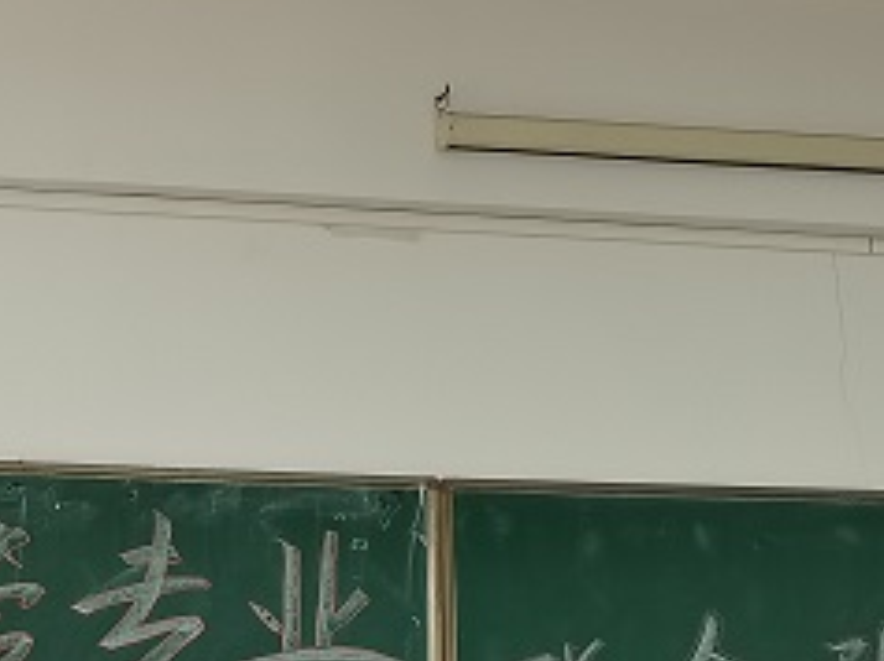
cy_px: 791
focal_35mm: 116
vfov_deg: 12.5
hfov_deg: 16.8
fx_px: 2959
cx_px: 137
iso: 160
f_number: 1.8
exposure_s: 1/50
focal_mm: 5.58
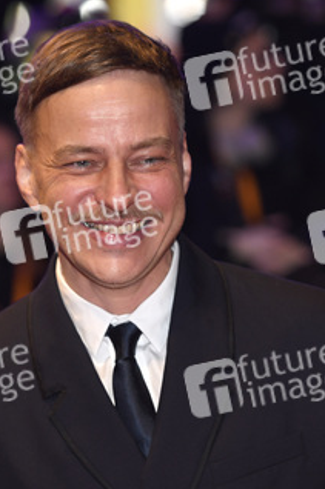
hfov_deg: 8.0
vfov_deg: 12.1
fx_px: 2309
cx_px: 123
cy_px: 304
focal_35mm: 170
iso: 800
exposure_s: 1/500
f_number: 3.5
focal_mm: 135
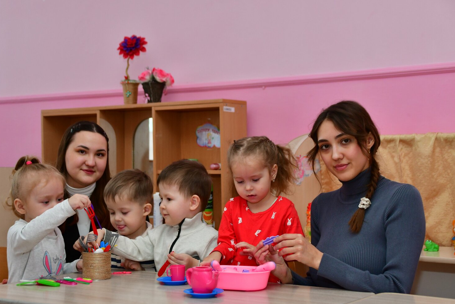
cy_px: 165
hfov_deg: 32.4
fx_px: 784
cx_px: 224
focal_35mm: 62
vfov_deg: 21.9
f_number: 4.5
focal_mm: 38
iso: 800
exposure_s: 1/250
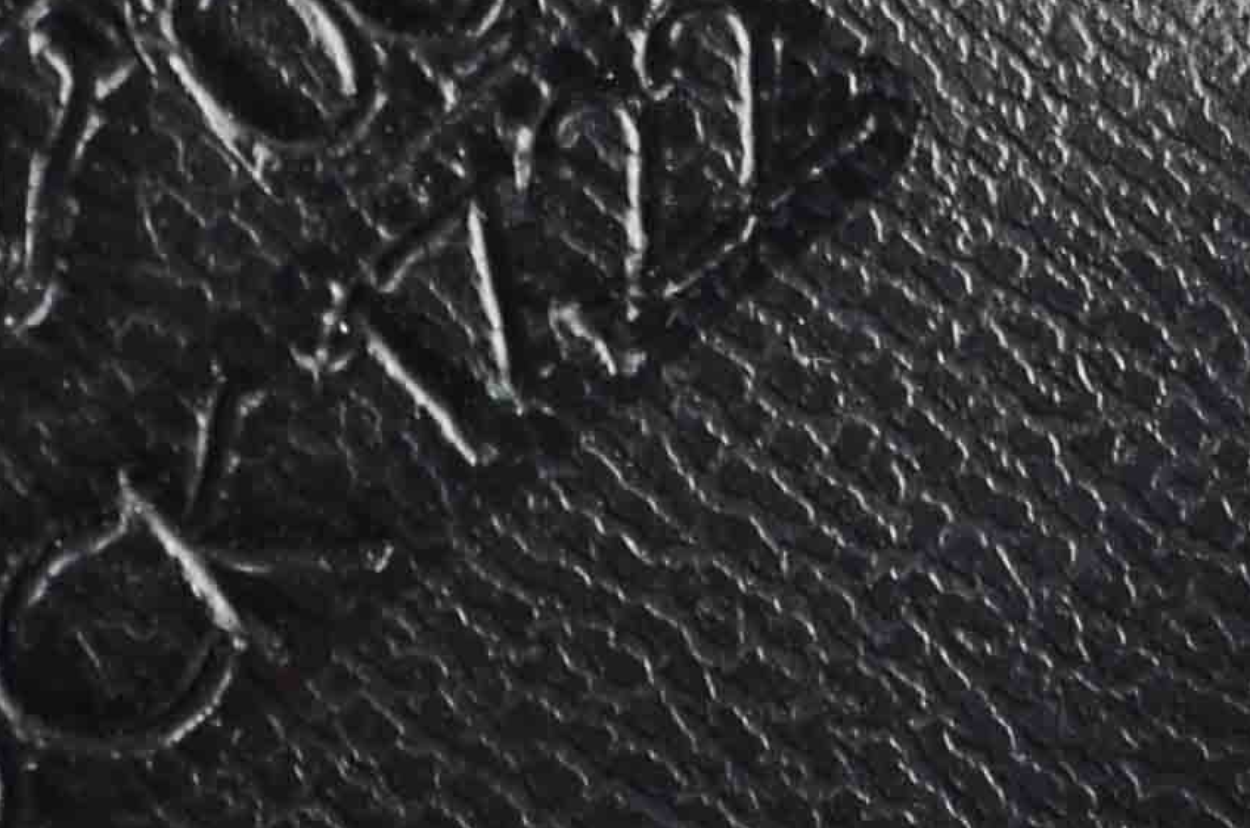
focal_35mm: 419
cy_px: 289
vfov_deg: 3.3
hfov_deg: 4.9
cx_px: 488
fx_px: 14518
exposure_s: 1/80
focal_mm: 48
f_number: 10
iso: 100
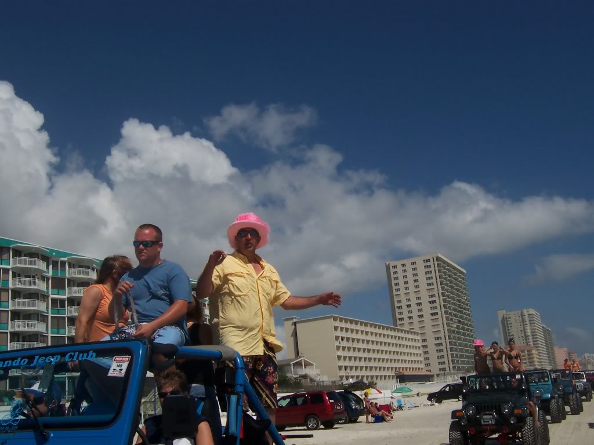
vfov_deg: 39.7
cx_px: 297
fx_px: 618
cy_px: 222
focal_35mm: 36
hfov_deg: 51.4
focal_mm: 5.6
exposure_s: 1/1500
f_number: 5.6
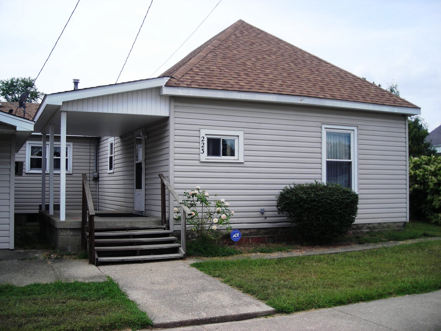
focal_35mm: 38
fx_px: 484
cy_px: 166
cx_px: 220
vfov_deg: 37.7
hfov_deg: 49.0
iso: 50
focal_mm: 6.3
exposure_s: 1/155
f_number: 6.4
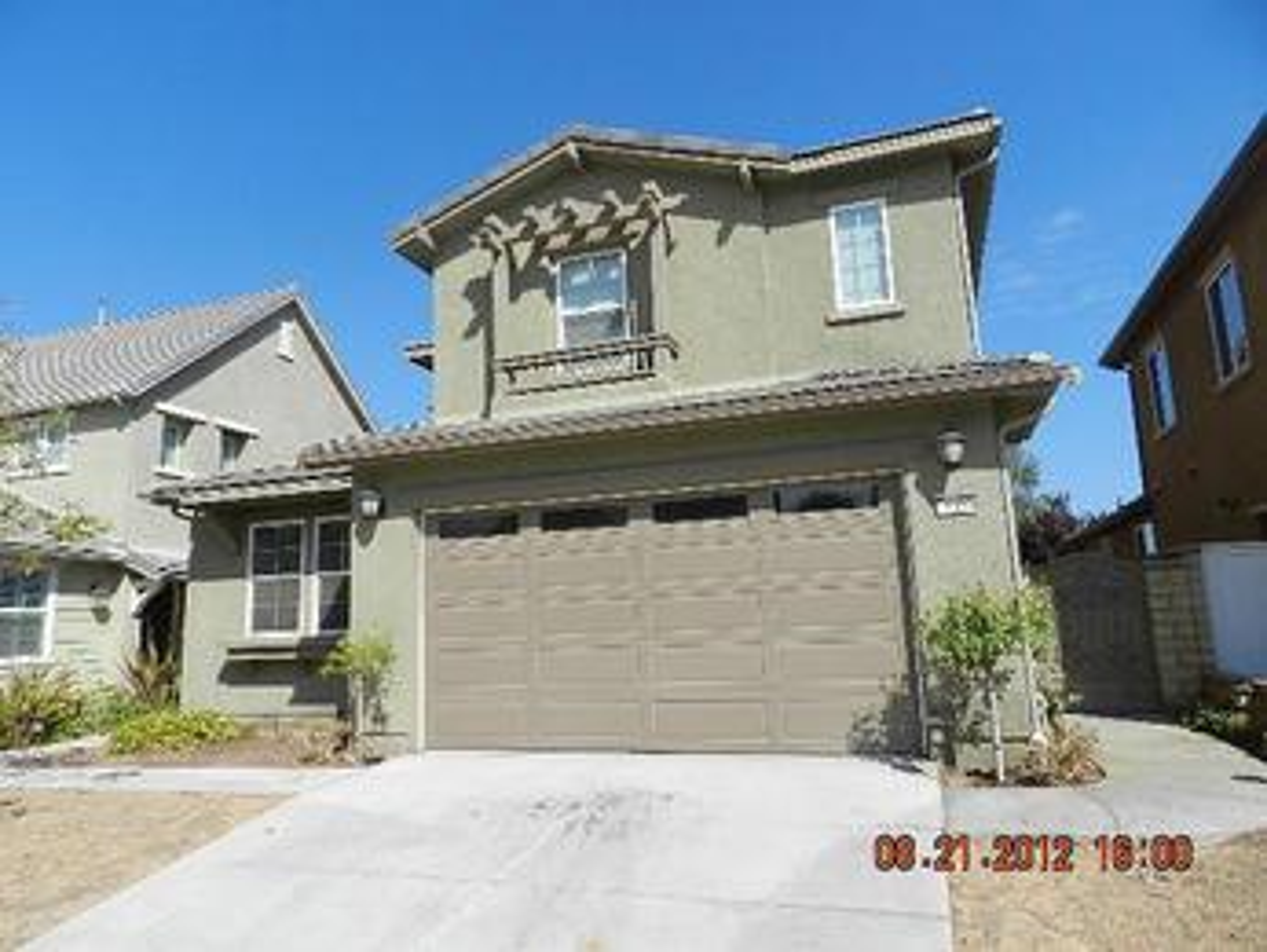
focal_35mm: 23
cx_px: 634
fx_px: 842
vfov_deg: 58.9
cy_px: 476
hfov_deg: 73.9
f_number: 3.5
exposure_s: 1/1500
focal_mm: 4
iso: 160
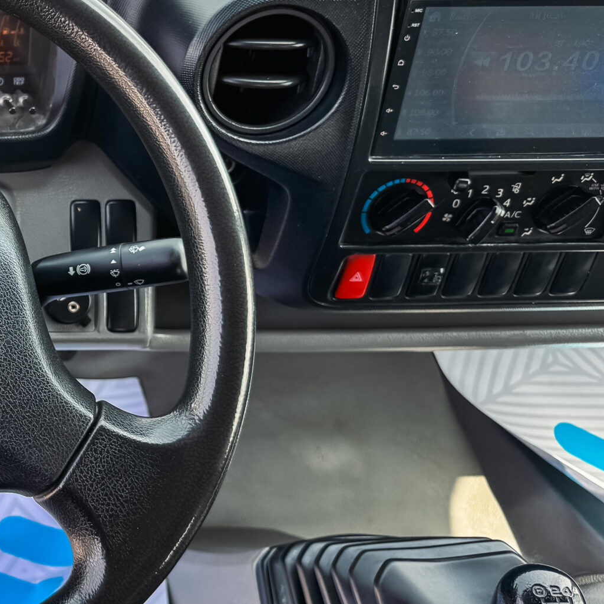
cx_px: -127
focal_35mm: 53
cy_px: 240
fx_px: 1046
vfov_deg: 32.1
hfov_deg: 28.0
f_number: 1.8
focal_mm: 6.76
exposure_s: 1/450
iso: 80
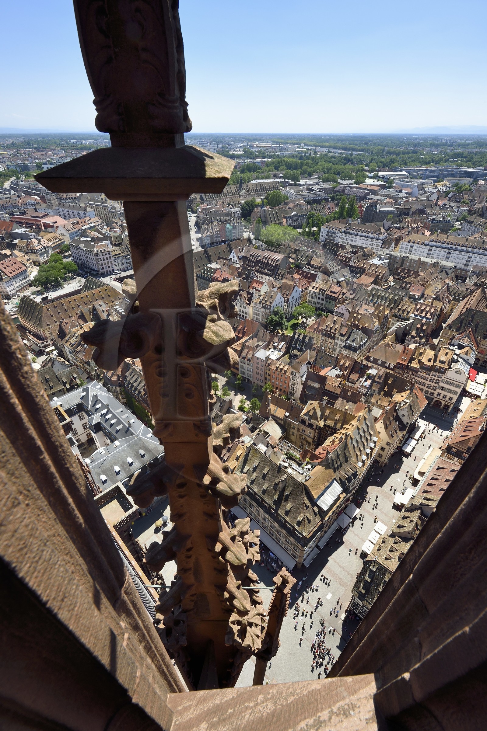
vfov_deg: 96.8
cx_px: 244
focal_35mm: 16
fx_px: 325
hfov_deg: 73.7
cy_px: 366
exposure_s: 1/200
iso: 400
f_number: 18
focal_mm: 16
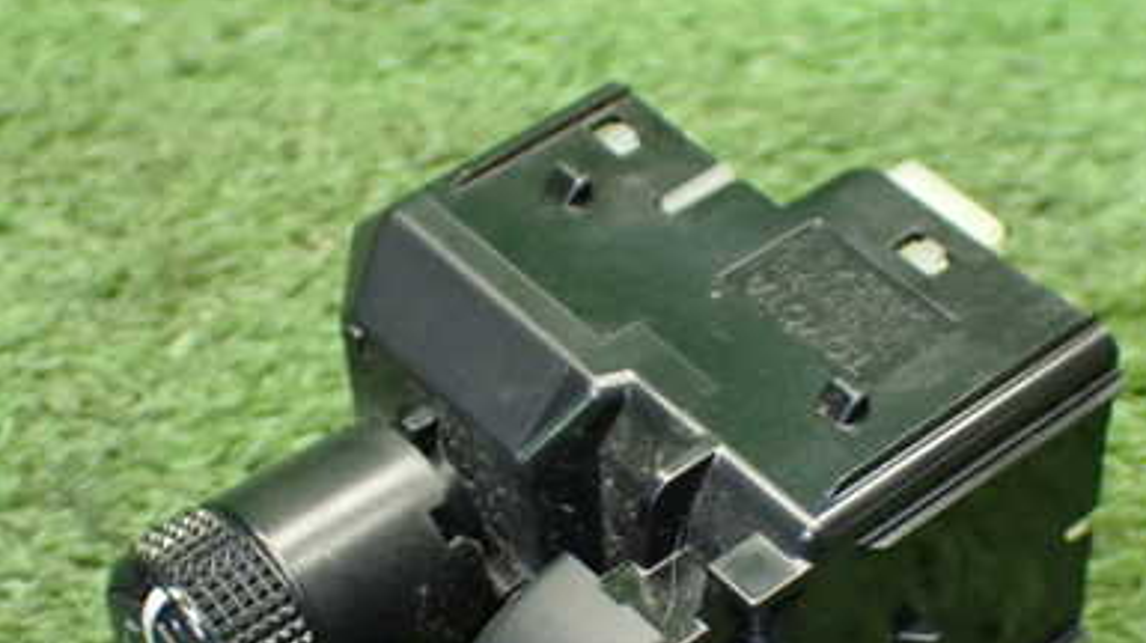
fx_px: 2581
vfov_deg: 14.1
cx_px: 652
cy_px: 491
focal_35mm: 85
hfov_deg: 25.0
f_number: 3.2
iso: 1000
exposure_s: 1/50
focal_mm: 9.01
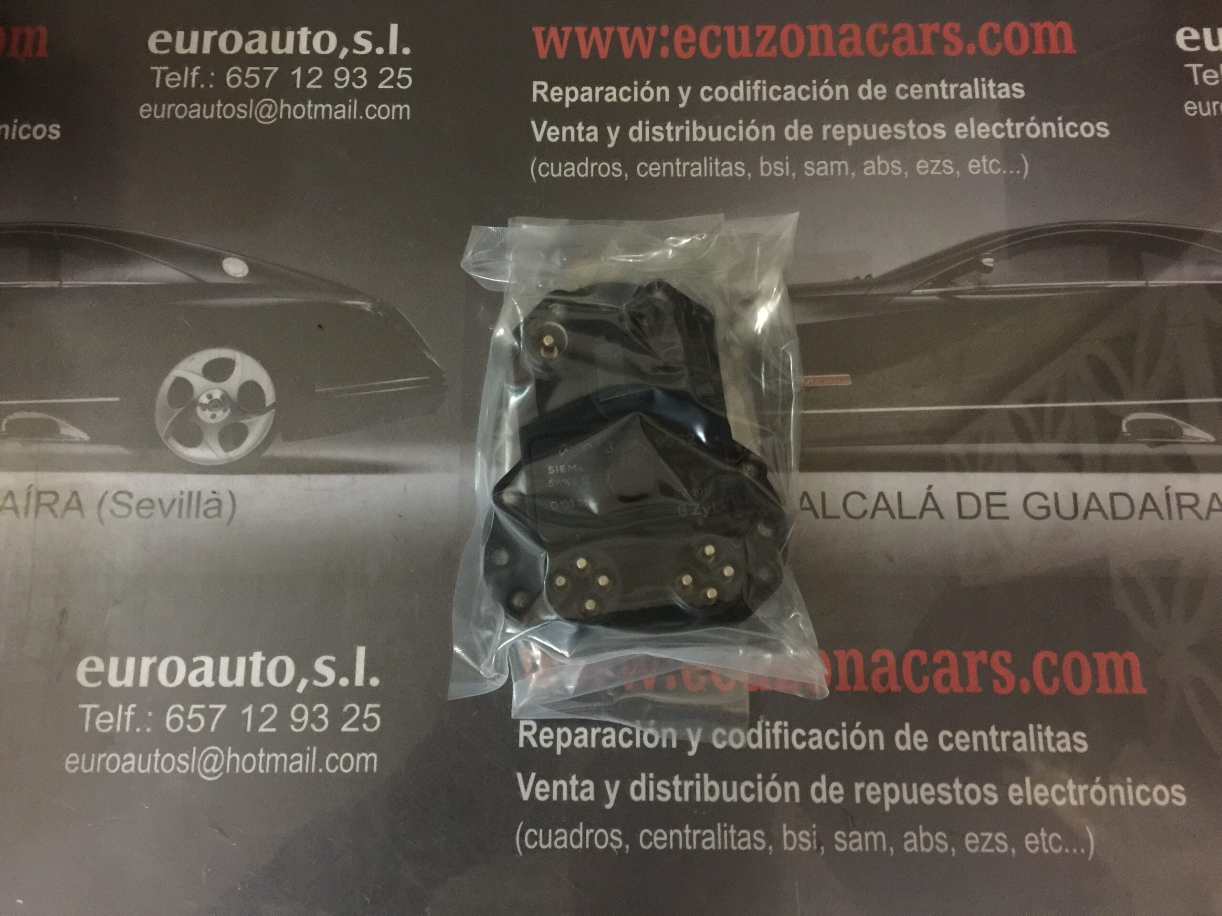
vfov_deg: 48.2
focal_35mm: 29
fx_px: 1024
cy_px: 458
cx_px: 611
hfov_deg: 61.7
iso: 160
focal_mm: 4.15
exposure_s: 1/4
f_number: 2.2
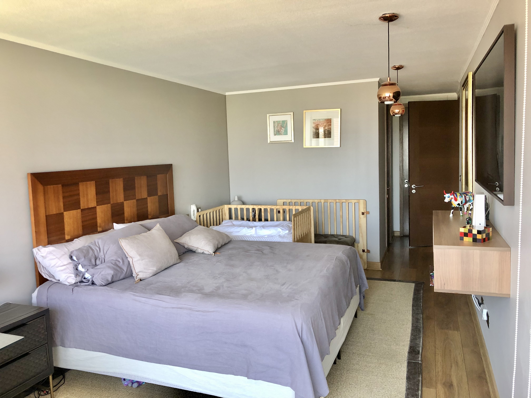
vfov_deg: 49.7
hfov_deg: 63.4
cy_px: 199
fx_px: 430
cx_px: 266
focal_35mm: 28
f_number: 1.8
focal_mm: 4
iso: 32
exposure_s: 1/33
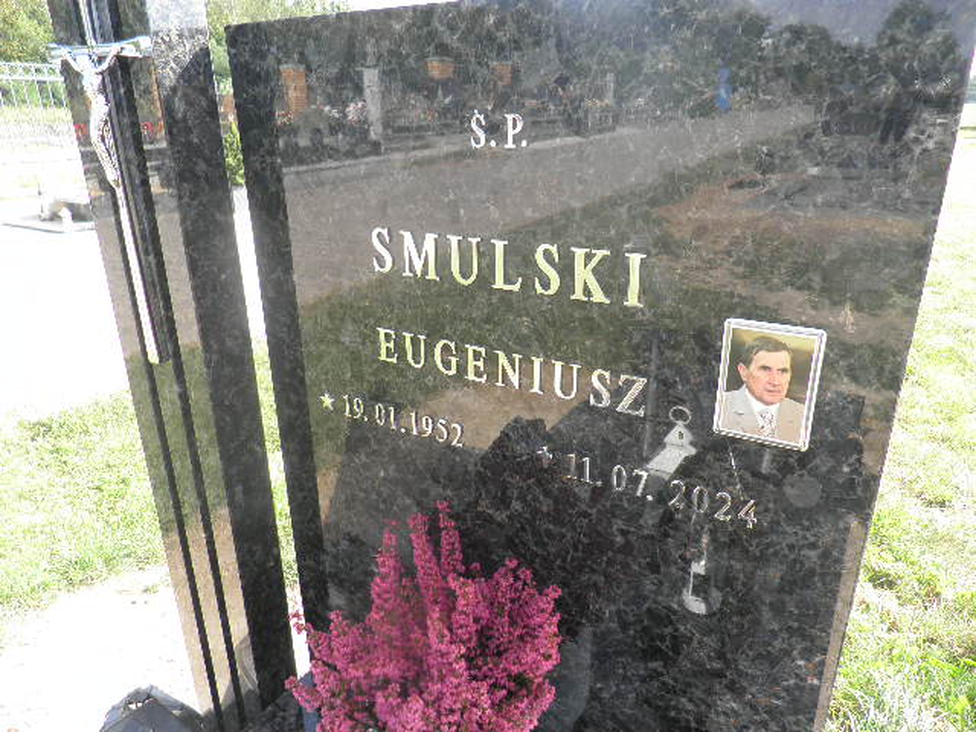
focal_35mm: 24
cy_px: 366
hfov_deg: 71.6
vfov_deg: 56.8
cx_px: 488
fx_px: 677
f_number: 3.3
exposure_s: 1/125
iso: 64
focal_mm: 4.3
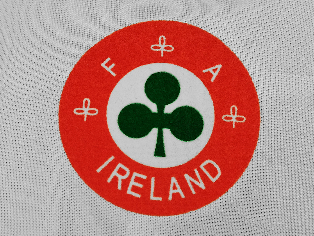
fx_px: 454
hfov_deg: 38.2
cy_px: 118
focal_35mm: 50
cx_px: 157
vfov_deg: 29.1
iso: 100
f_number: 1.8
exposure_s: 1/100
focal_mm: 5.58
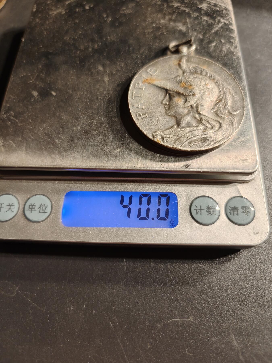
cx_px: 136
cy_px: 182
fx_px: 241
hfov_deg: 58.9
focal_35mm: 23
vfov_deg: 73.9
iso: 200
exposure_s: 1/200
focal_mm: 6.06
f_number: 1.6
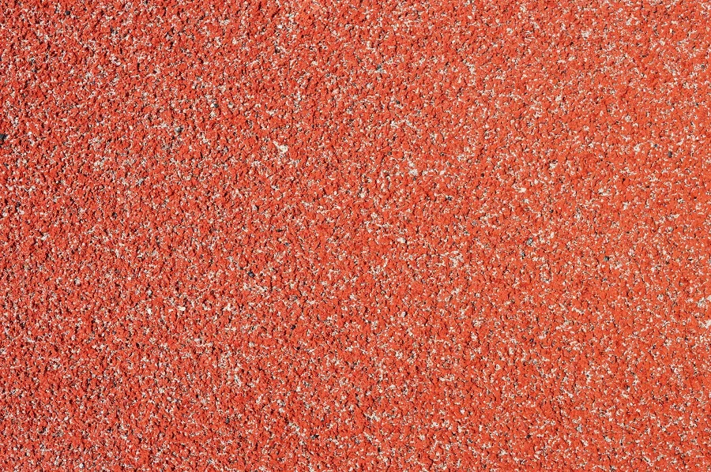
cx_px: 356
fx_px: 1036
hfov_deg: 37.9
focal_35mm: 52
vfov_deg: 25.7
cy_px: 236
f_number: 8
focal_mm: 35
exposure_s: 1/250
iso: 100
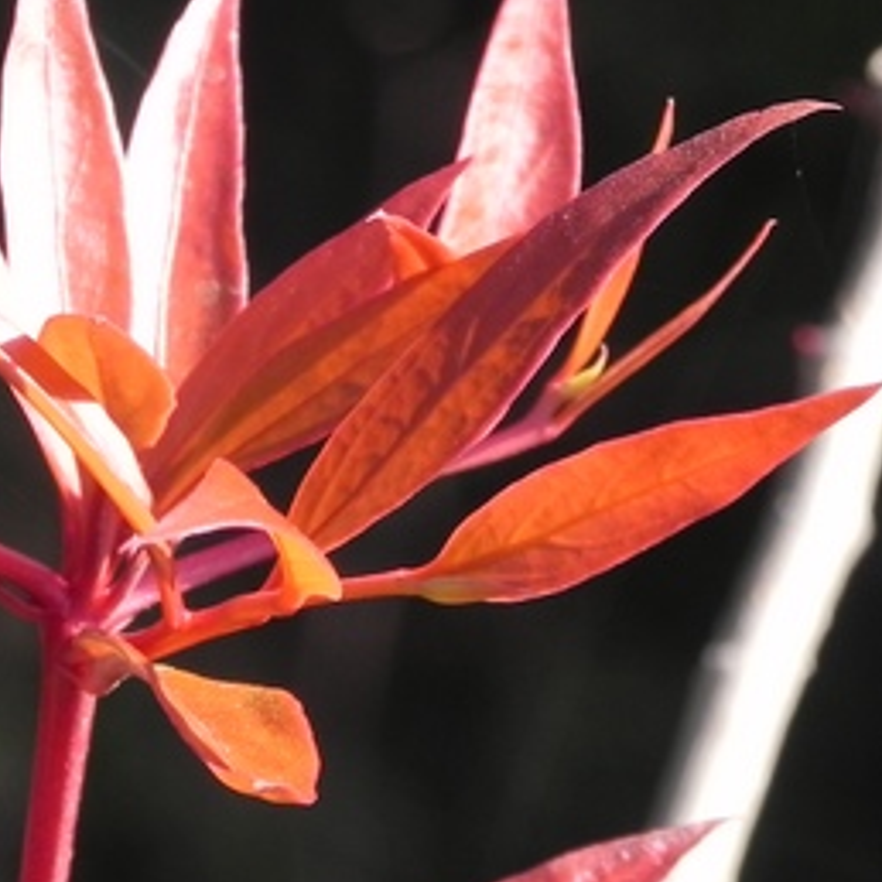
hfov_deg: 4.5
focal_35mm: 389
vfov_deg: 4.5
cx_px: 24
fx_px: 11214
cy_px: 508
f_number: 5
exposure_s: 1/195
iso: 160
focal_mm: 28.8
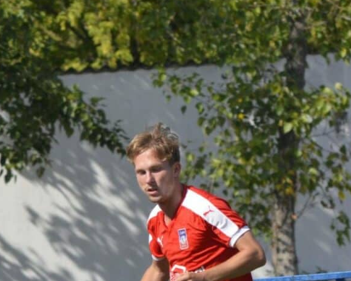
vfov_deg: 2.1
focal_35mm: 721
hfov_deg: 2.7
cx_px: -94
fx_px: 7485
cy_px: 317
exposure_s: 1/1600
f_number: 6.3
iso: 400
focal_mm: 145
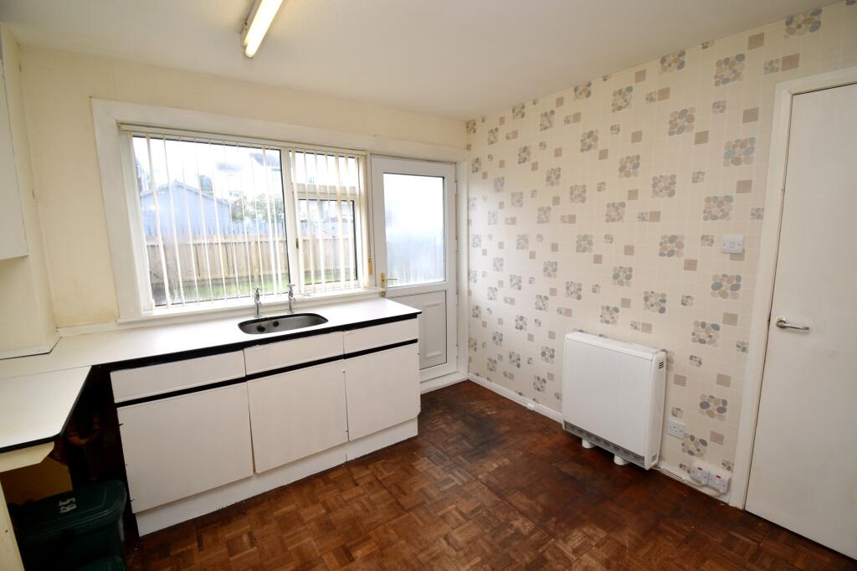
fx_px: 357
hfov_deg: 100.4
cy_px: 286
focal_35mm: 15
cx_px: 428
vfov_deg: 77.3
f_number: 5
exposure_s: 1/100
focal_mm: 10
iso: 100
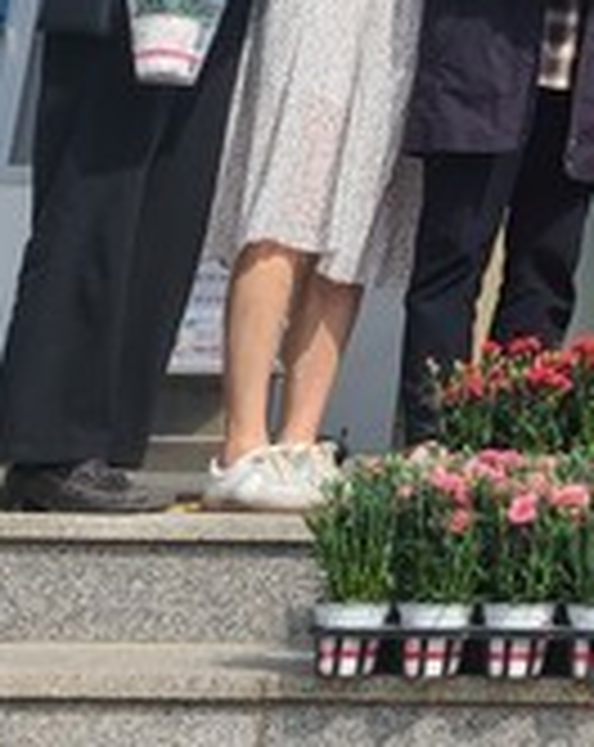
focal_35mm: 92
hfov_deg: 14.2
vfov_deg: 19.6
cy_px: -148
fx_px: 2029
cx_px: 1148
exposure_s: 1/2302
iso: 40
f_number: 1.8
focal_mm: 5.4
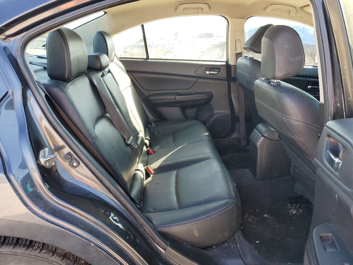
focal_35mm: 26
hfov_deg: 67.3
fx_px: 265
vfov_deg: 53.1
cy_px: 132
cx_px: 176
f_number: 1.5
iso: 50
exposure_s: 1/172
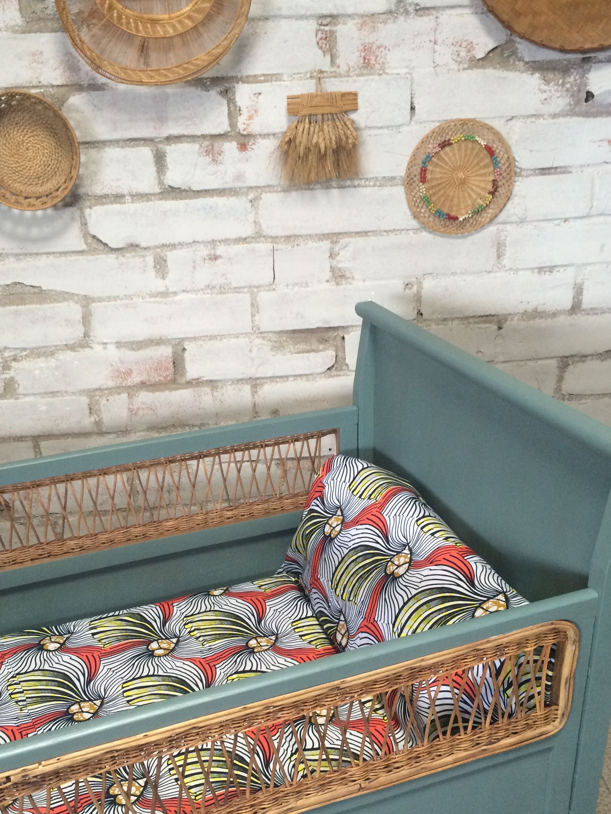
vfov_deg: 48.7
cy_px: 479
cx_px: 271
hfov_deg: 37.7
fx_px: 894
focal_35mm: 38
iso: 64
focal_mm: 4.15
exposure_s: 1/30
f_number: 2.2
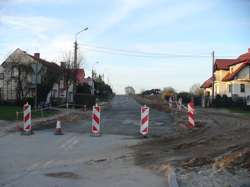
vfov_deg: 38.7
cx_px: 125
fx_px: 267
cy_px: 94
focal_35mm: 37
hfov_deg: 50.1
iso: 100
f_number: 2.8
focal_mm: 6.1
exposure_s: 1/320
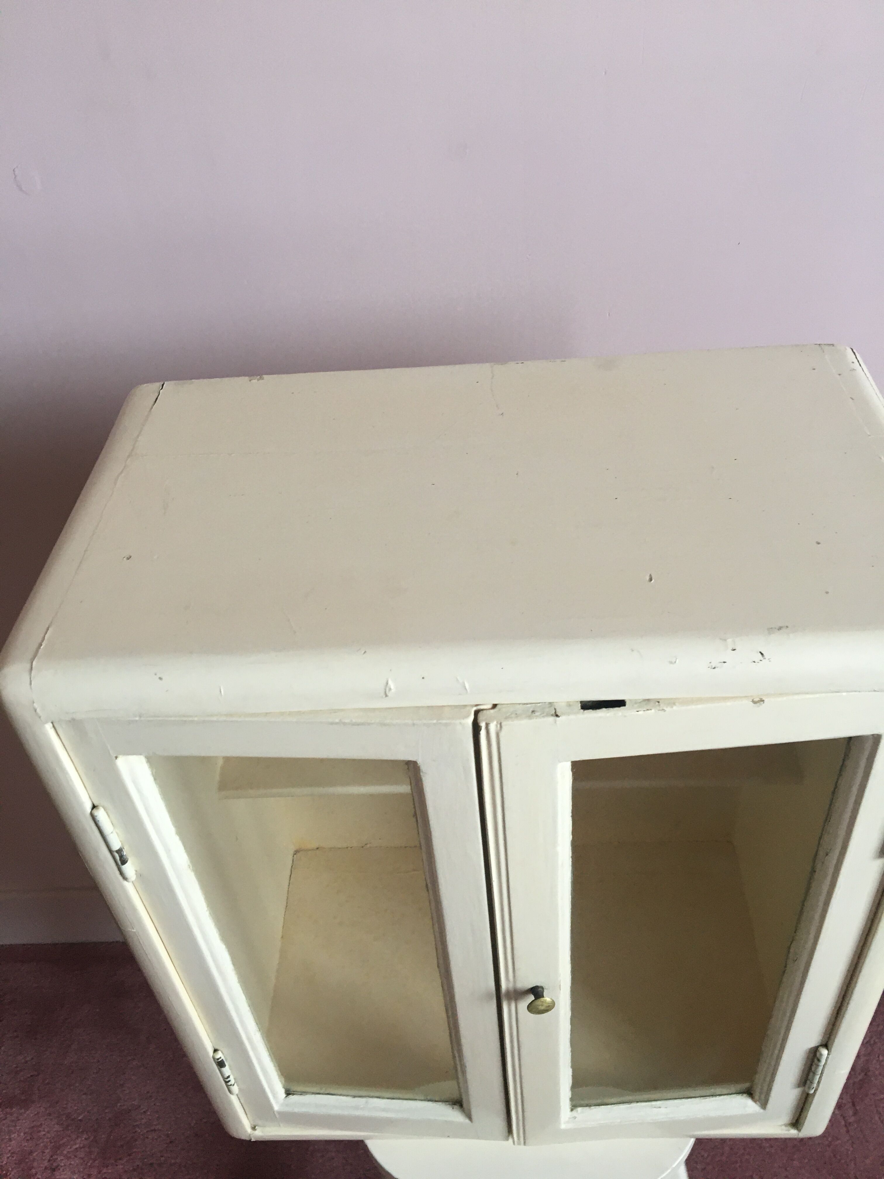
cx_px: 442
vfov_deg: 61.7
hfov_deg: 48.2
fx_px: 987
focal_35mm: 29
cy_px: 590
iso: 125
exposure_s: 1/33
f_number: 2.2
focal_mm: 4.15
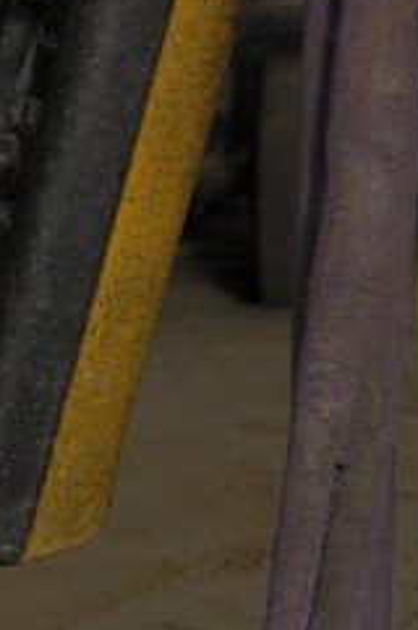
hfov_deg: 4.8
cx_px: -457
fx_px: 4873
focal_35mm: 279
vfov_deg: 6.6
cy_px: 2034
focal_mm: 28
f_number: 5
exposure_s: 1/6
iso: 100
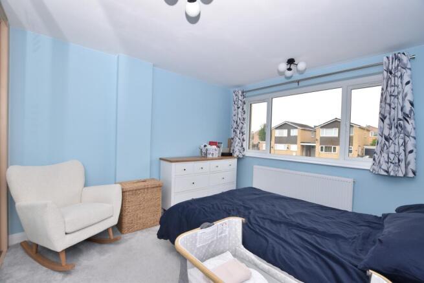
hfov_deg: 100.4
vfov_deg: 77.4
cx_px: 212
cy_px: 142
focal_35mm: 15
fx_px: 177
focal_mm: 10
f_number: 5
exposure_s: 1/60
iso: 100
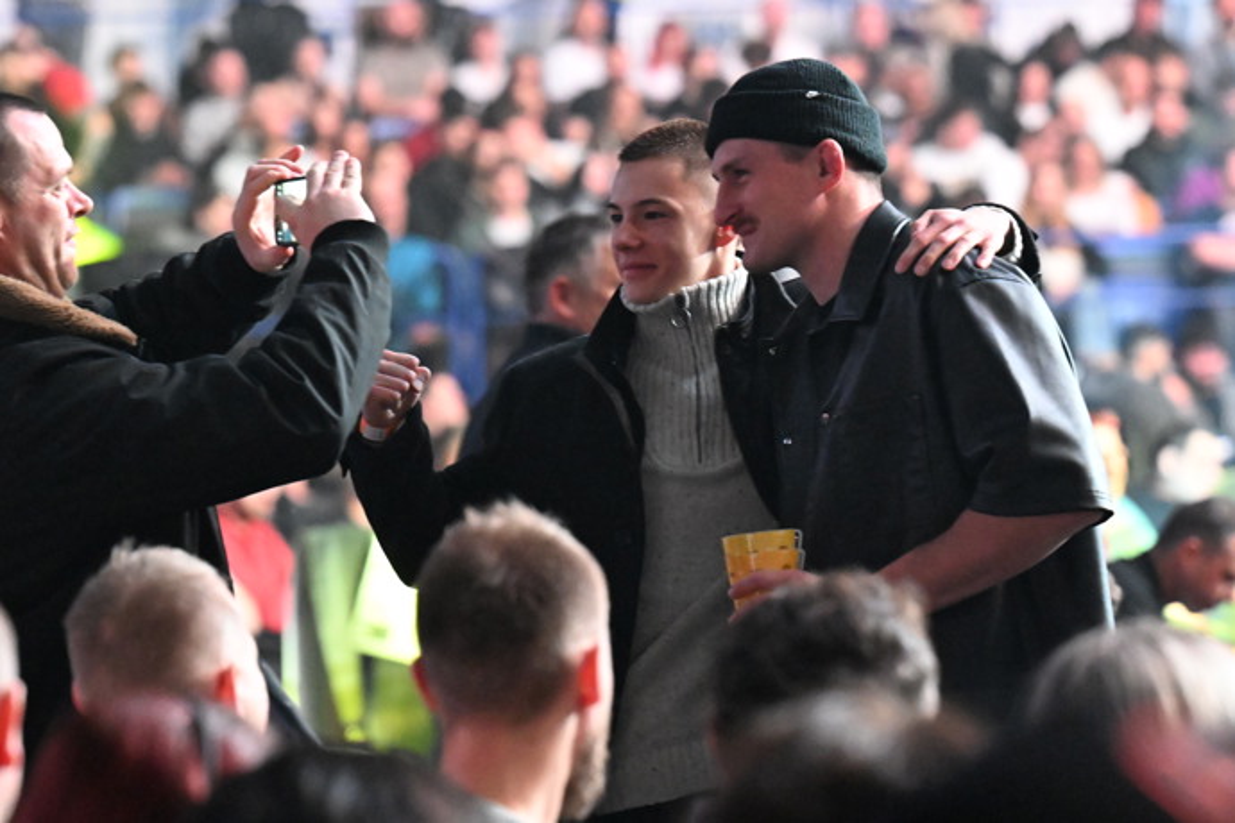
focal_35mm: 202
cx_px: 618
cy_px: 412
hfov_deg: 10.2
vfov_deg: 6.8
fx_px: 6929
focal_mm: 135
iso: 12800
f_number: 3.5
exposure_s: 1/160
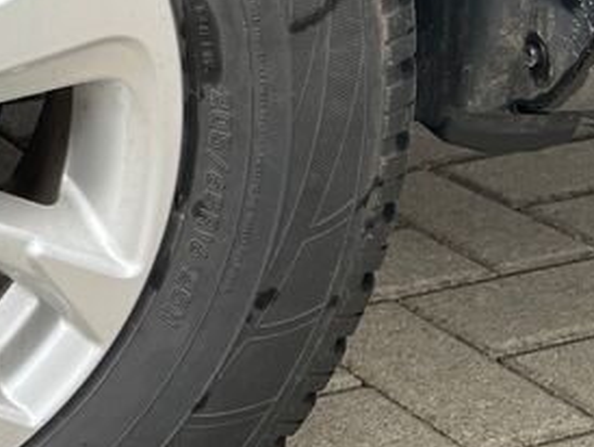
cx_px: -364
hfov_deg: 17.6
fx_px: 1666
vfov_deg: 14.9
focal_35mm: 97
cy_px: -52
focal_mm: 5.1
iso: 50
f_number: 1.6
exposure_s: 1/413
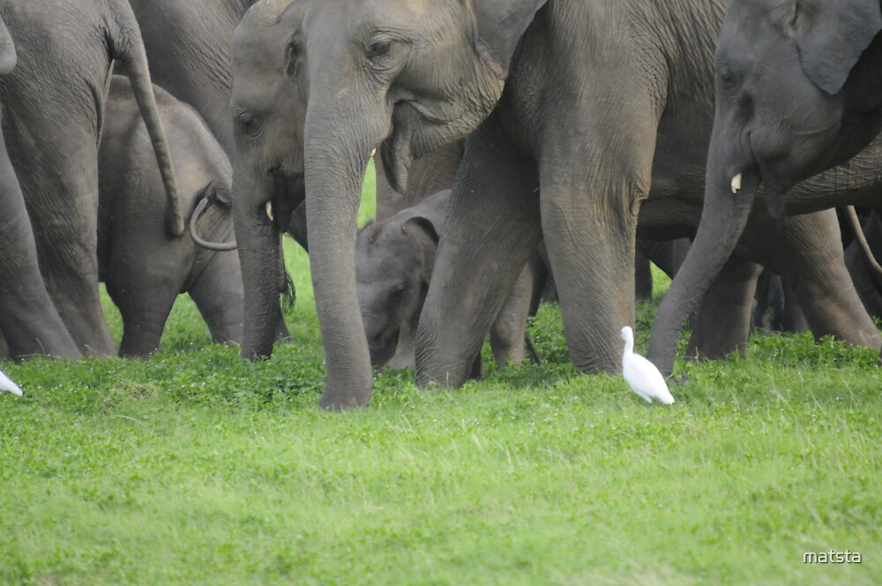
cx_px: 441
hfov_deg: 2.8
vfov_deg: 1.8
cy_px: 293
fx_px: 18351
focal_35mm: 750
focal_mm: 500
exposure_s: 1/400
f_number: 6.3
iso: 800
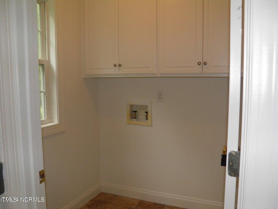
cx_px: 139
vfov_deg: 46.8
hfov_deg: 60.0
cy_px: 104
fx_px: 241
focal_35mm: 30
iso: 100
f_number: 3
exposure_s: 1/40
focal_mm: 5.5
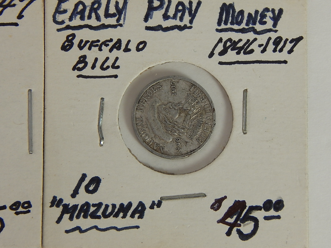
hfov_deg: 8.5
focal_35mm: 232
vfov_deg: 6.4
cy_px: 124
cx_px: 166
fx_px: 2218
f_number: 5.6
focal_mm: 41.7
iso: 125
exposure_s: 1/30
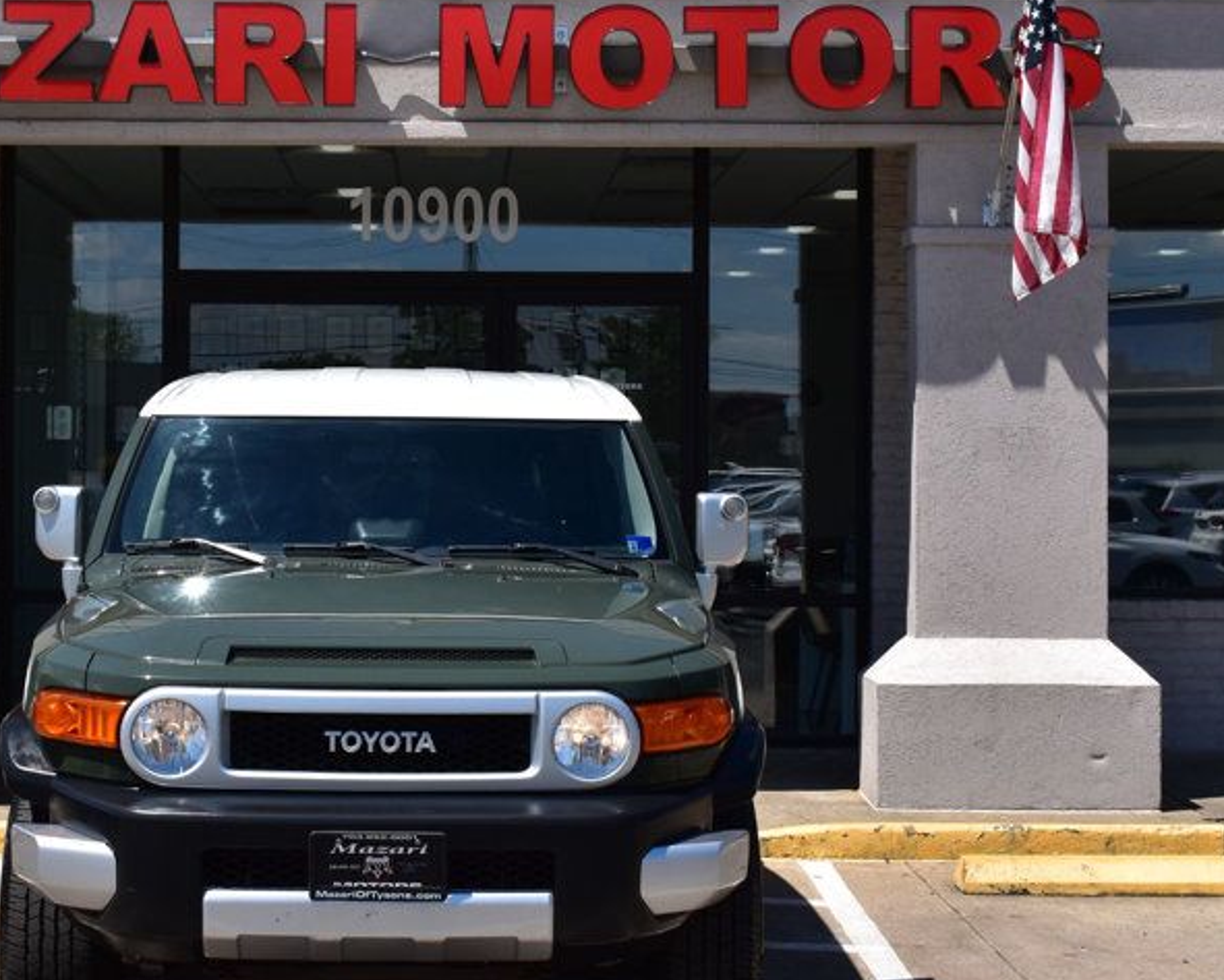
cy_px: 443
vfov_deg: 19.7
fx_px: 2826
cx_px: 451
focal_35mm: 78
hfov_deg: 24.4
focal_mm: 32
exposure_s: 1/500
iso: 280
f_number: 11
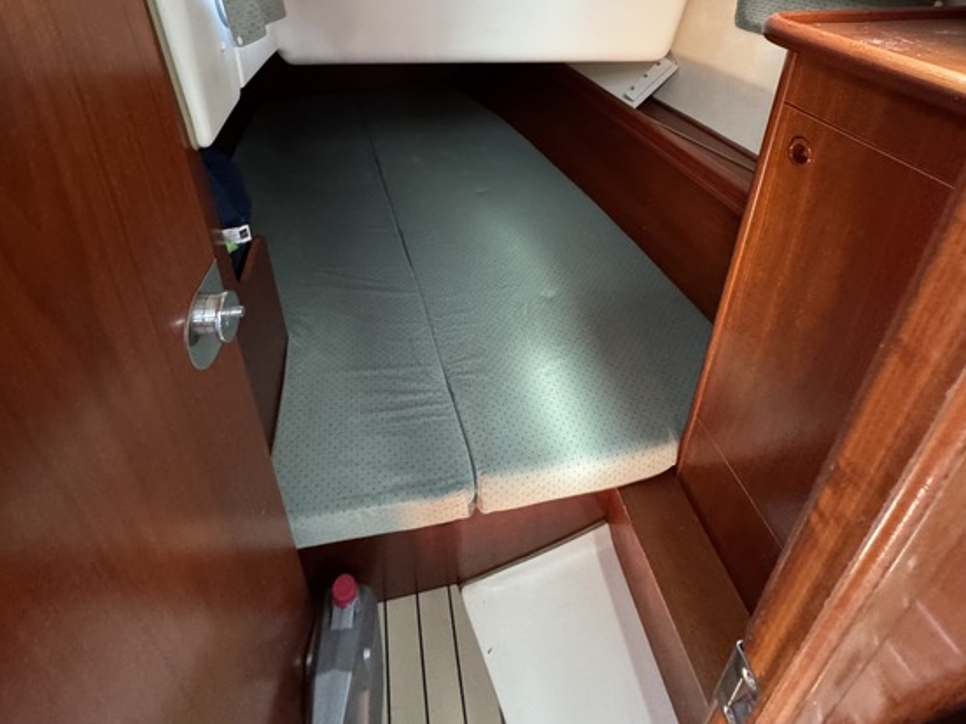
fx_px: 530
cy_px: 150
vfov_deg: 63.1
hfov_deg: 84.7
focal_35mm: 19
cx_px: 483
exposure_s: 1/60
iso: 640
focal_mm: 2.22
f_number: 2.2
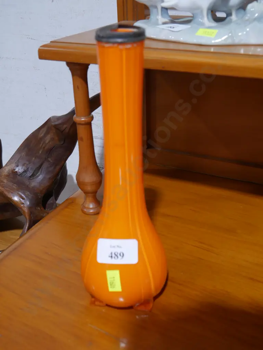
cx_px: 132
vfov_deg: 44.8
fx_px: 425
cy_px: 175
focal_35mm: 42
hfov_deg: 34.3
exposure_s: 1/60
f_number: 5.6
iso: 1000
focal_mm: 21
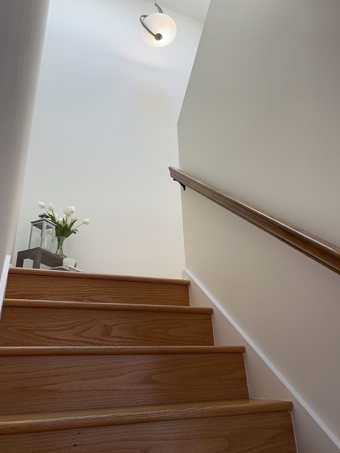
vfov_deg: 67.3
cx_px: 170
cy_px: 226
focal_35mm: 26
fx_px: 340
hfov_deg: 53.1
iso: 40
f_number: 1.5
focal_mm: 5.7
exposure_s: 1/120
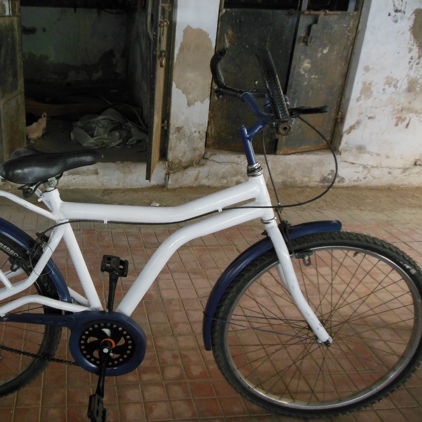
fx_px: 441
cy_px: 228
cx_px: 119
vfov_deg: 51.0
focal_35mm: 32
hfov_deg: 49.6
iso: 400
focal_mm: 4.5
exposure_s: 1/50
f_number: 3.2
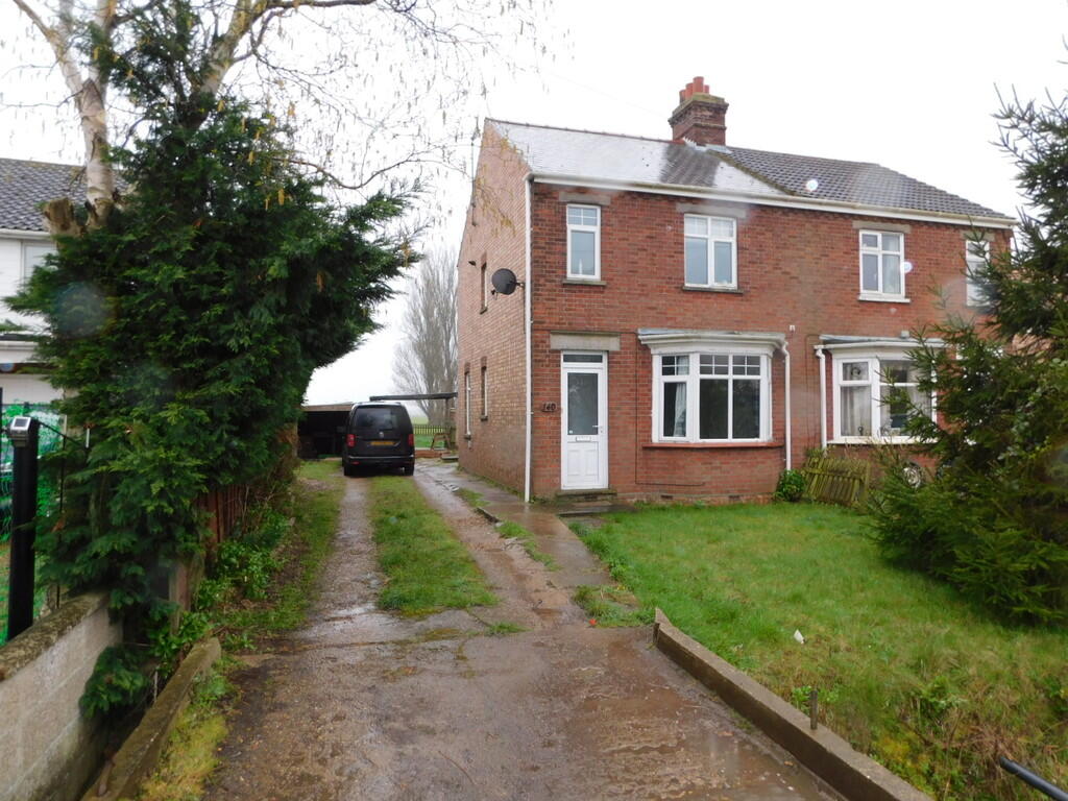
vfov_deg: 58.9
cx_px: 534
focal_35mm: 23
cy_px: 400
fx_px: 710
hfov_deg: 73.9
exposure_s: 1/50
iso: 125
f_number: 3
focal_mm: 4
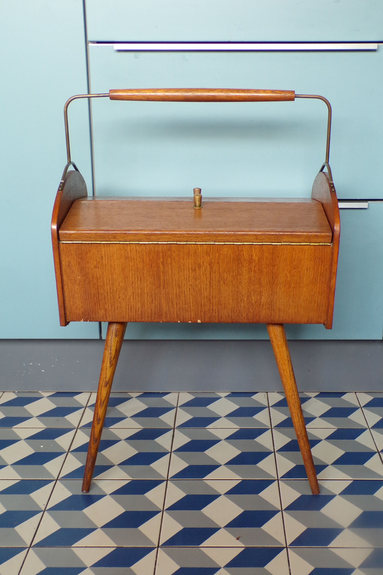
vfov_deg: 44.5
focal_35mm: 44
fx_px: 702
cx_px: 202
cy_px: 286
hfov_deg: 30.5
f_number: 3.4
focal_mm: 7.6
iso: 200
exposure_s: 1/28
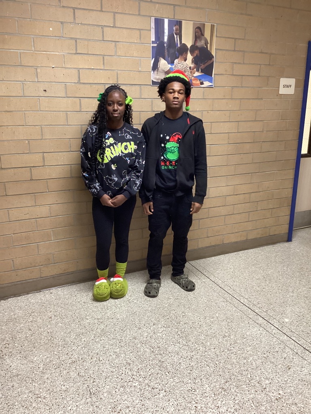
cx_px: 156
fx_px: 371
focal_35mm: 31
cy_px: 207
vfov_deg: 58.4
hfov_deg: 45.4
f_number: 2.4
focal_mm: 3.3
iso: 320
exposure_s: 1/60
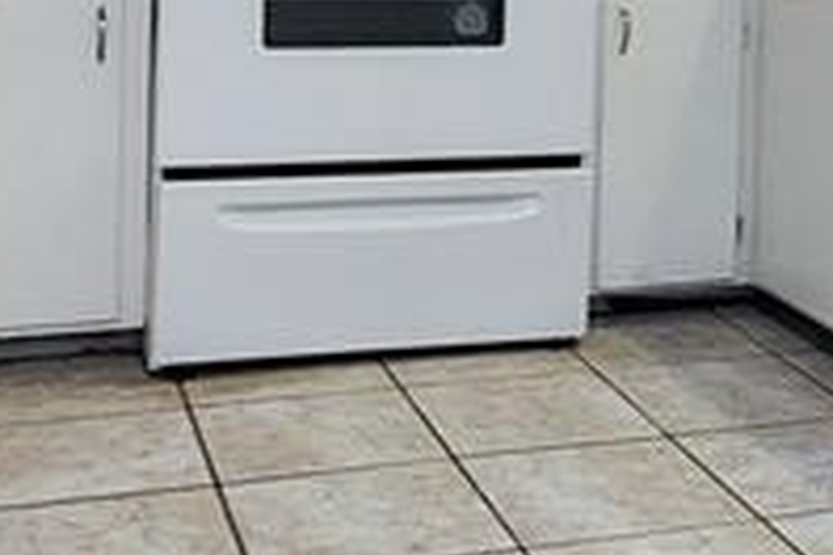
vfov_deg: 18.4
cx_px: 682
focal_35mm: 70
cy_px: -114
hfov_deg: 28.2
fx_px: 1620
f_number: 2.2
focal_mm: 2.2
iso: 320
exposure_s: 1/40
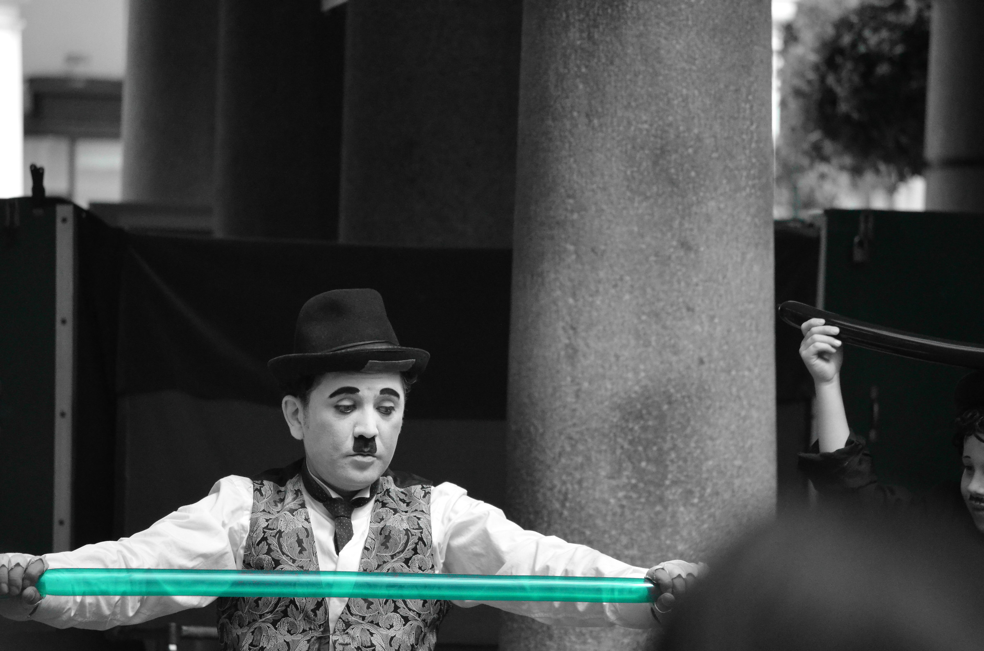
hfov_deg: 9.5
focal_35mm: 218
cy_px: 326
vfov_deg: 6.3
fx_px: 5932
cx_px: 492
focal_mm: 145
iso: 4000
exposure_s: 1/4000
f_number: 5
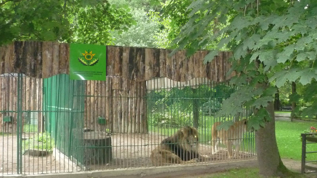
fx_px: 303
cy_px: 98
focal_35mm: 36
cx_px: 158
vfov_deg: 32.8
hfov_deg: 55.3
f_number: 2.8
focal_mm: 5.5
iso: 800
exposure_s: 1/30
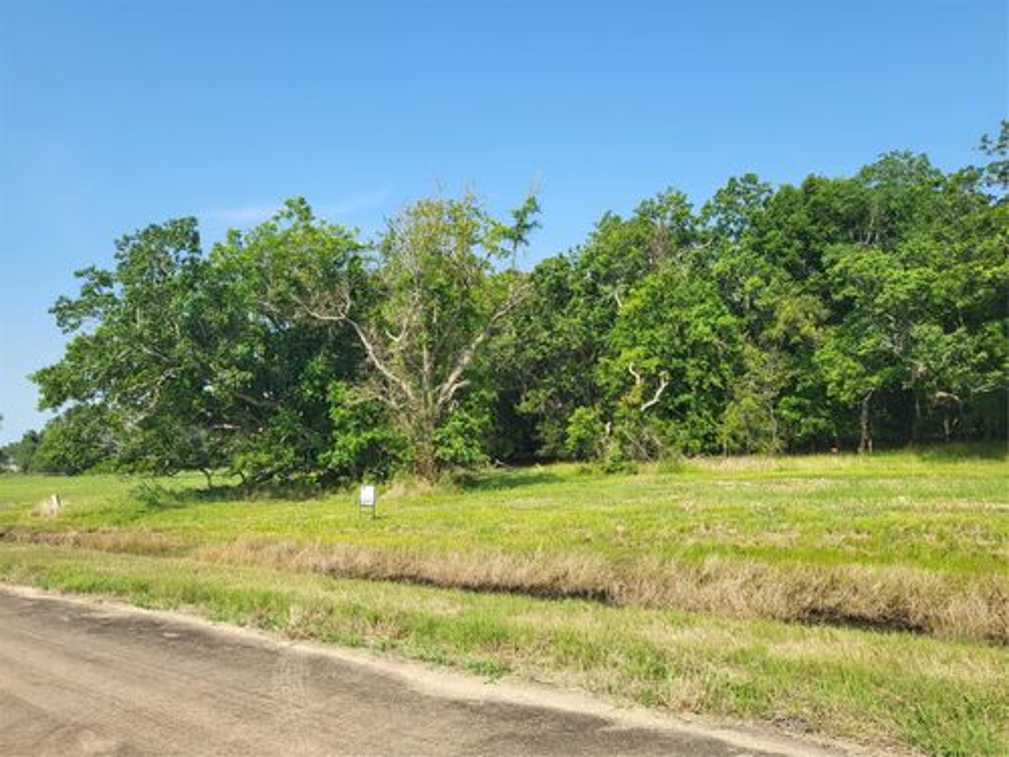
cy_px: 378
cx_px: 504
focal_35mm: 26
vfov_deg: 53.1
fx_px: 758
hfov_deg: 67.3
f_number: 1.8
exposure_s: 1/1650
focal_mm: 4.25
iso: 50
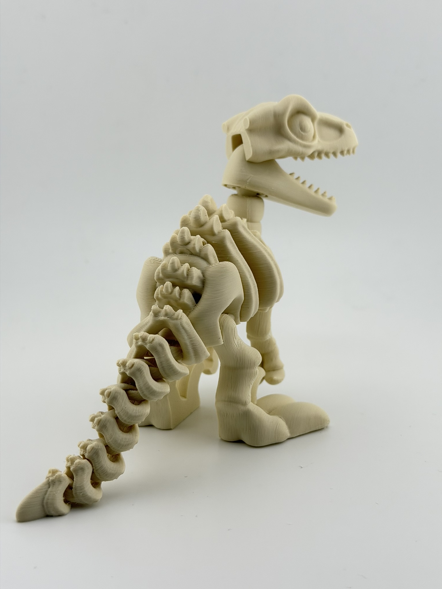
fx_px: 817
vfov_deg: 39.7
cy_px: 294
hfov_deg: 30.3
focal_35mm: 48
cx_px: 221
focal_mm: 6.76
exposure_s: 1/2146
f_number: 1.78
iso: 64
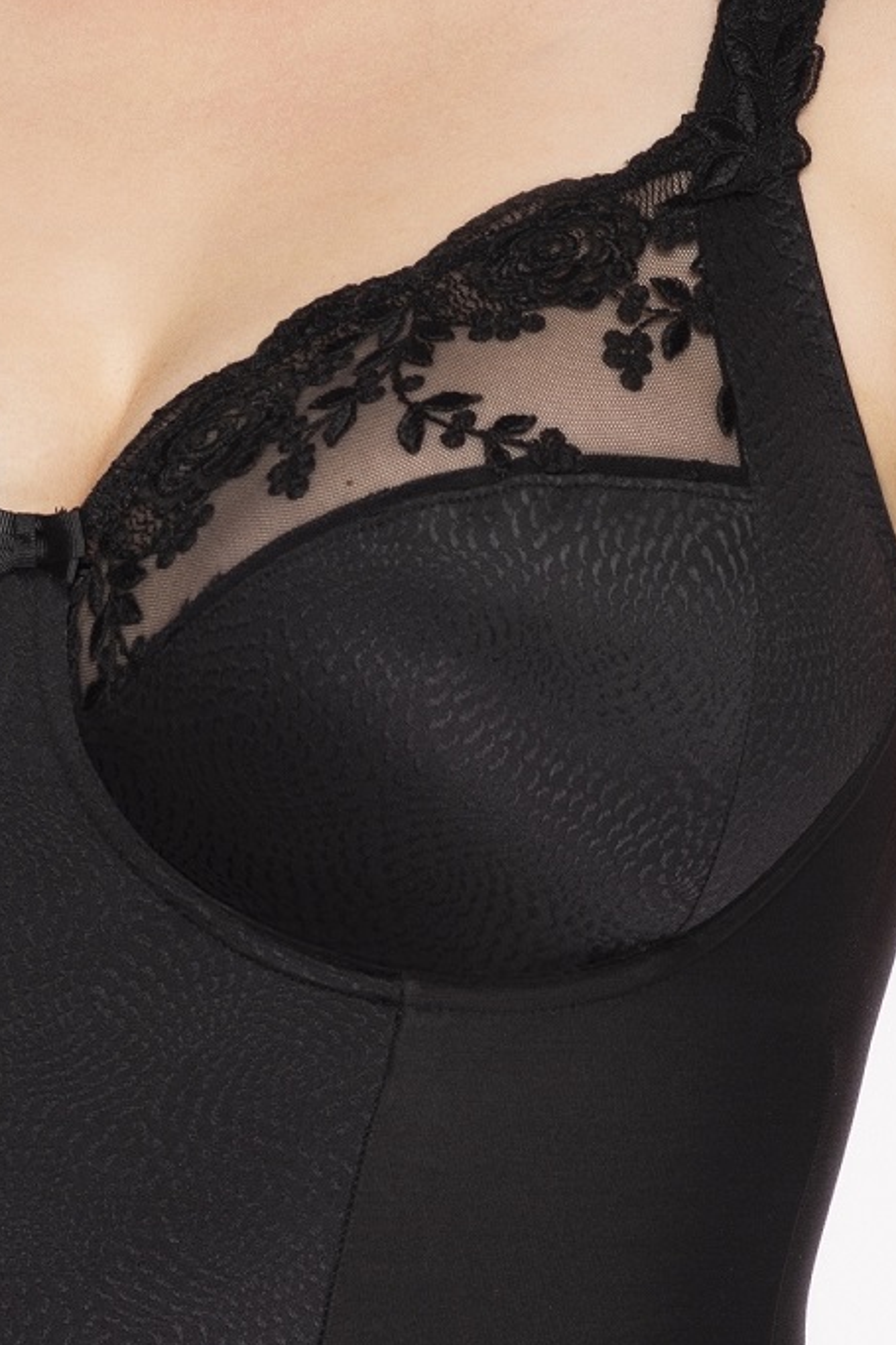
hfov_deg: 6.1
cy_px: 977
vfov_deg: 9.2
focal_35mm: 224
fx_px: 8366
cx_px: 309
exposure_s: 1/160
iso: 125
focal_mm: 85
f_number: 10
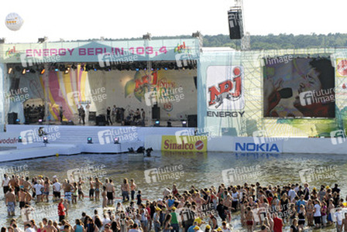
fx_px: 1086
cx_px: 174
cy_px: 116
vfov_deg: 12.2
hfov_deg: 18.2
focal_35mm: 112
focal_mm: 75
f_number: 10
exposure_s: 1/400
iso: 500
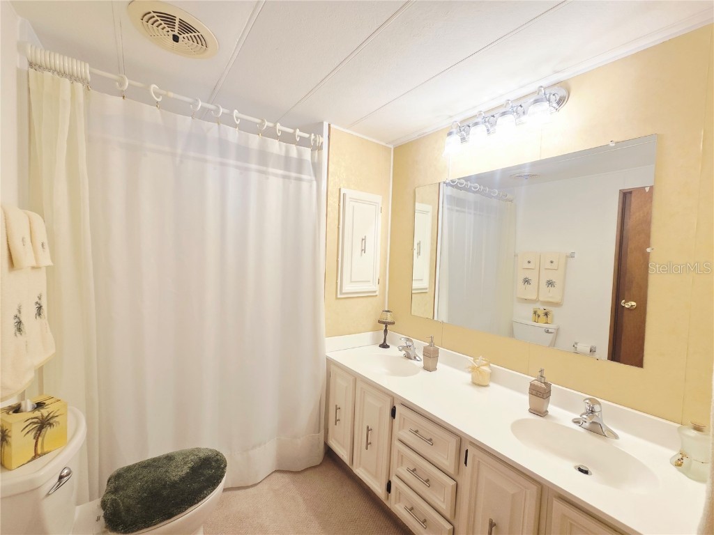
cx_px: 357
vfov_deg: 89.9
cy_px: 268
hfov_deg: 106.2
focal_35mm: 13
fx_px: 268
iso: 100
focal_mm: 2.2
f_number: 2.2
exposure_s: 1/60
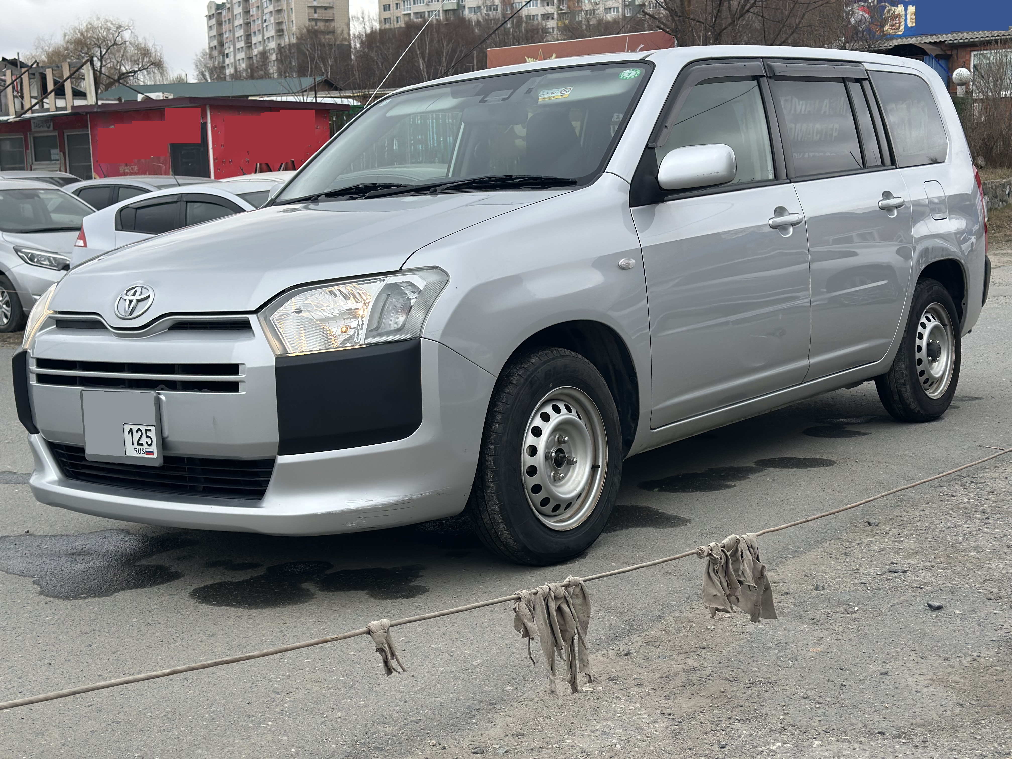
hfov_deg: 39.7
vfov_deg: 30.3
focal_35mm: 48
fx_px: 1403
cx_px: 506
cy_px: 380
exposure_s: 1/1721
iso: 80
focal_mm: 6.86
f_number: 1.78
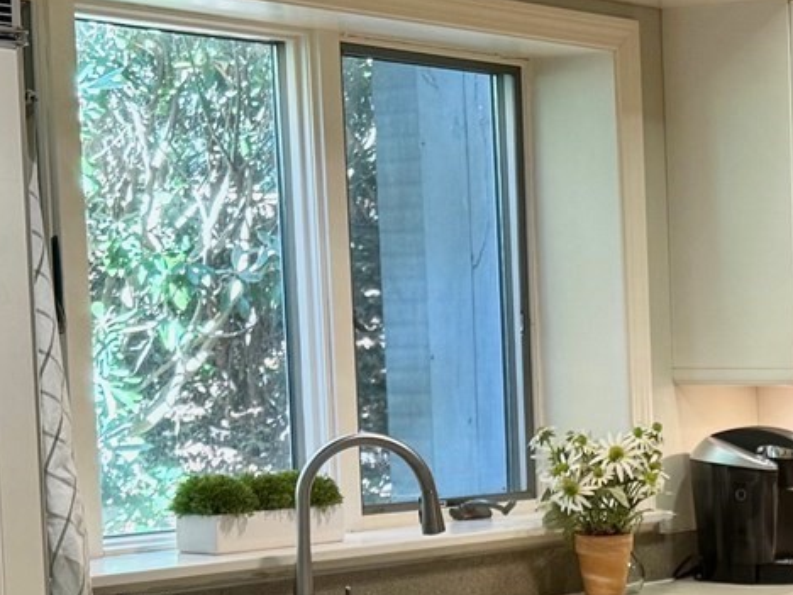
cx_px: 988
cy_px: 549
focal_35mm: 105
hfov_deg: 17.7
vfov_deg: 13.9
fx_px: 2405
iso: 100
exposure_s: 1/60
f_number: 1.78
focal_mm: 6.76
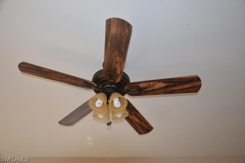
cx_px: 122
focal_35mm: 33
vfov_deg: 39.8
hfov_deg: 57.3
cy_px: 82
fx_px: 224
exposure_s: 1/60
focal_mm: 22
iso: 1250
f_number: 3.8
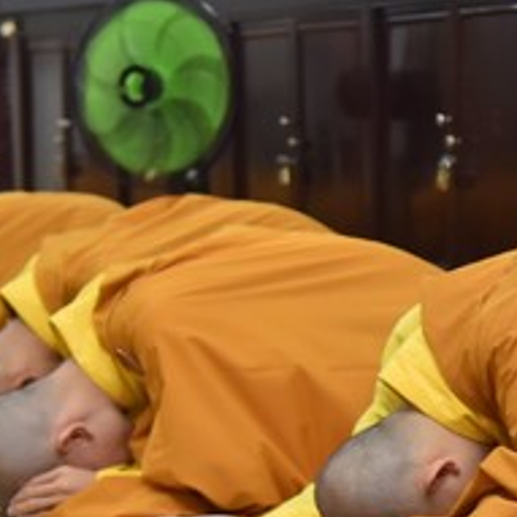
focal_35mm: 168
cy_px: 392
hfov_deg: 10.3
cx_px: 471
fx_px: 2839
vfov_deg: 10.4
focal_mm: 58
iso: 2000
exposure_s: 1/125
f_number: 4
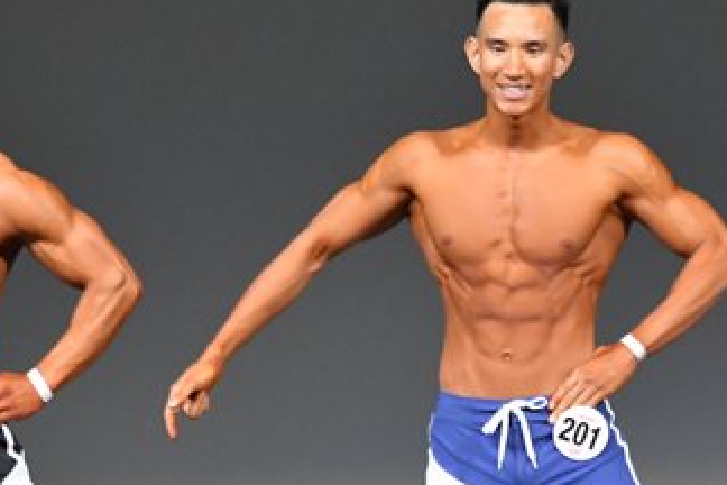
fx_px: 15225
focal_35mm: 754
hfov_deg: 2.7
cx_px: 392
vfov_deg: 1.8
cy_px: 460
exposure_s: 1/400
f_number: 5.6
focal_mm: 210
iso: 5000
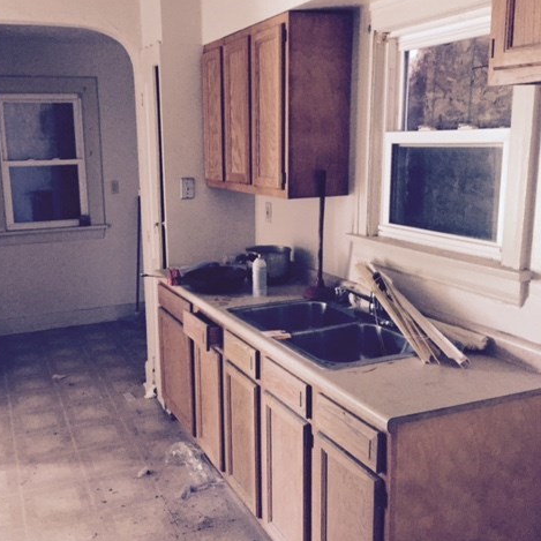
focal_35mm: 35
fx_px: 619
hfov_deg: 46.9
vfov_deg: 47.2
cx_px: 209
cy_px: 266
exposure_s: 1/15
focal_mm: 4.15
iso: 320
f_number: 2.2
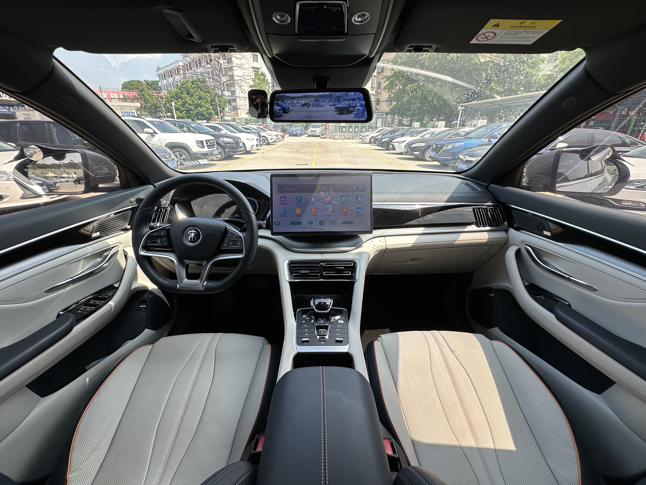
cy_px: 242
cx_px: 323
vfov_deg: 85.7
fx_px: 261
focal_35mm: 14
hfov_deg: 102.1
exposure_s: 1/217
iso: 40
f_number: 2.2
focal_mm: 2.22
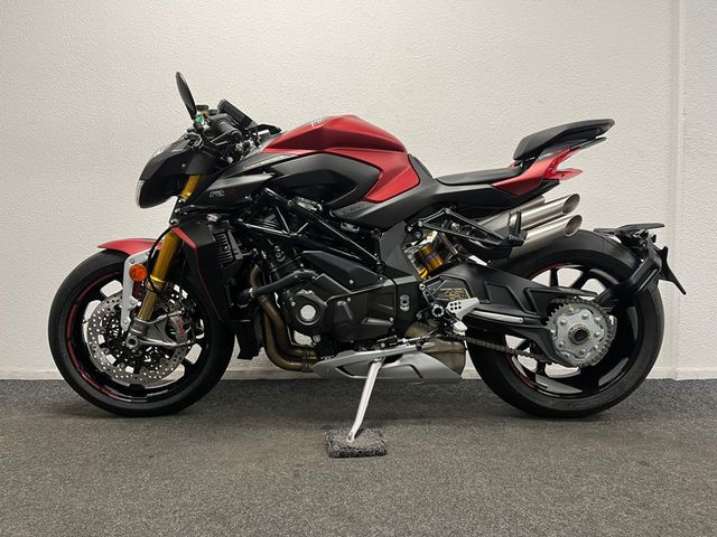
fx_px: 539
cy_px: 268
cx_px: 358
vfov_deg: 53.1
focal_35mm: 26
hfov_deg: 67.3
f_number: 1.6
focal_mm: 5.1
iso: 125
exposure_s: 1/50
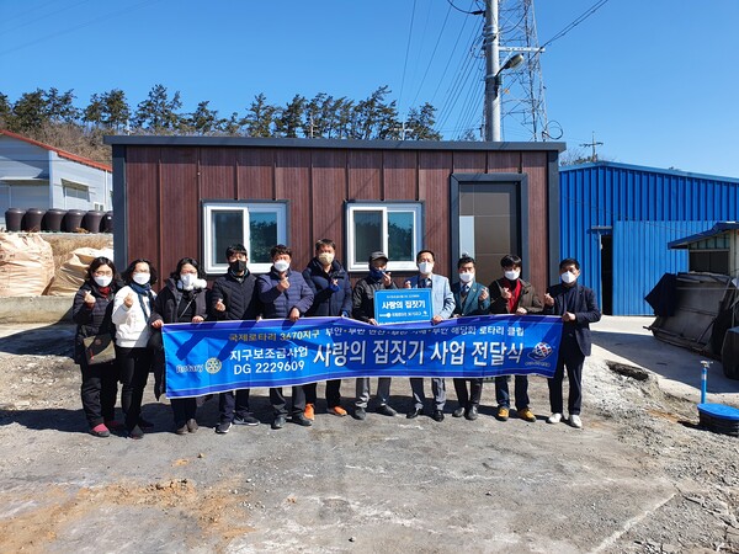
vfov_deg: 53.1
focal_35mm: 26
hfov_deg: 67.3
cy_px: 277
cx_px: 370
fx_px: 555
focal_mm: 4.32
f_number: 2.4
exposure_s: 1/1248
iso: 50
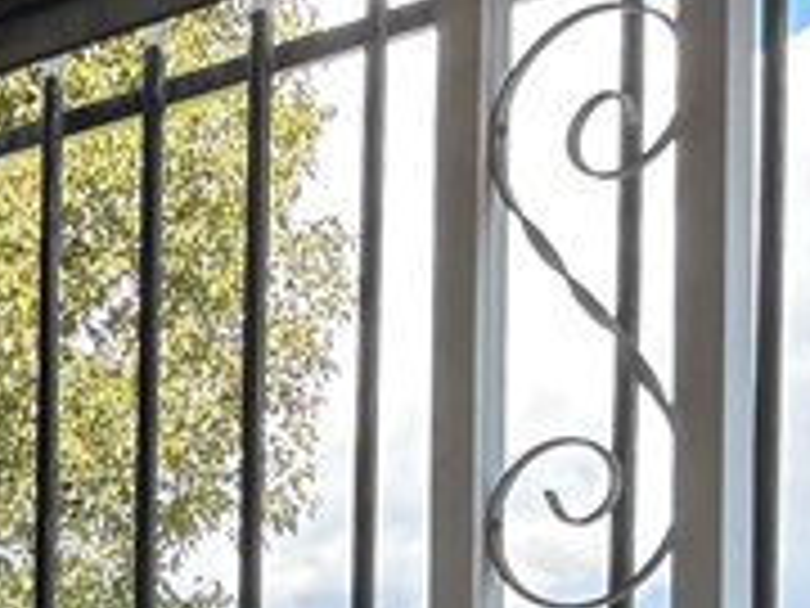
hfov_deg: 11.2
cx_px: -1143
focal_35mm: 148
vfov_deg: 9.4
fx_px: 3463
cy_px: 1207
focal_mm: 5.96
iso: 64
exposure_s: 1/331
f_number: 1.6
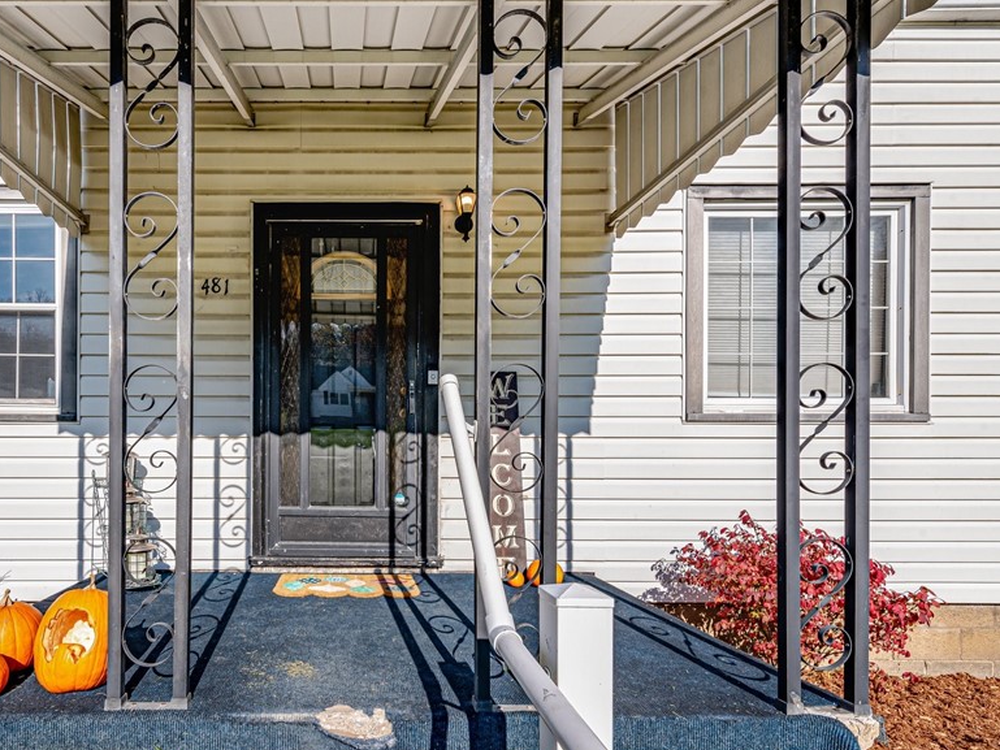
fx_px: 549
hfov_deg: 82.3
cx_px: 348
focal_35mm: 19
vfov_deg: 68.0
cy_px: 448
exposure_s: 1/1000
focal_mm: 14
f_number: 11
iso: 100
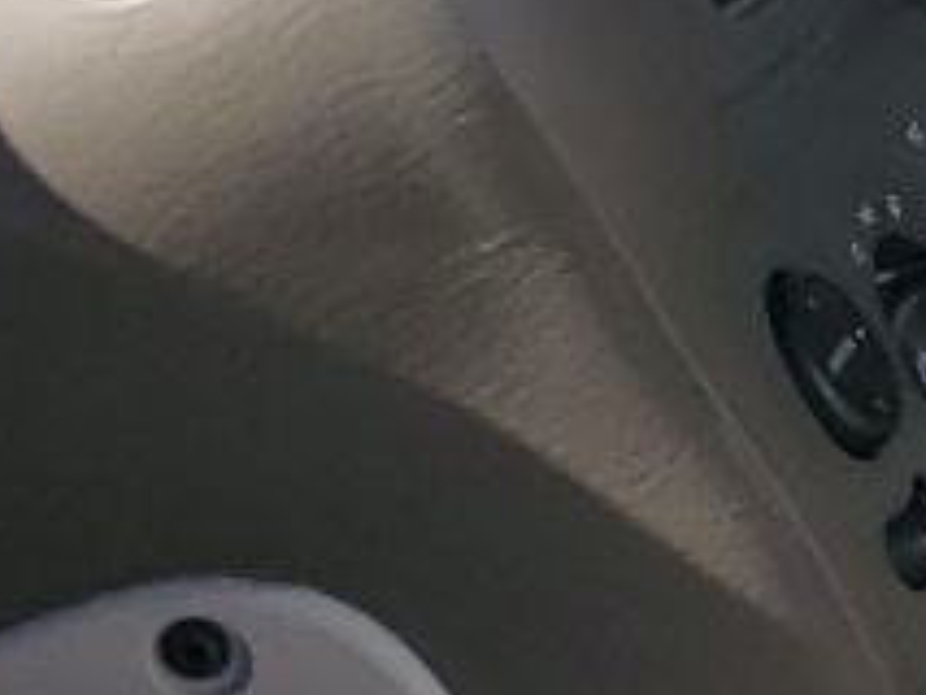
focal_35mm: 195
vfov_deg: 7.6
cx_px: 3004
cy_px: 208
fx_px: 5219
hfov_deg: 8.2
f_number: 1.5
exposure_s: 1/1429
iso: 50
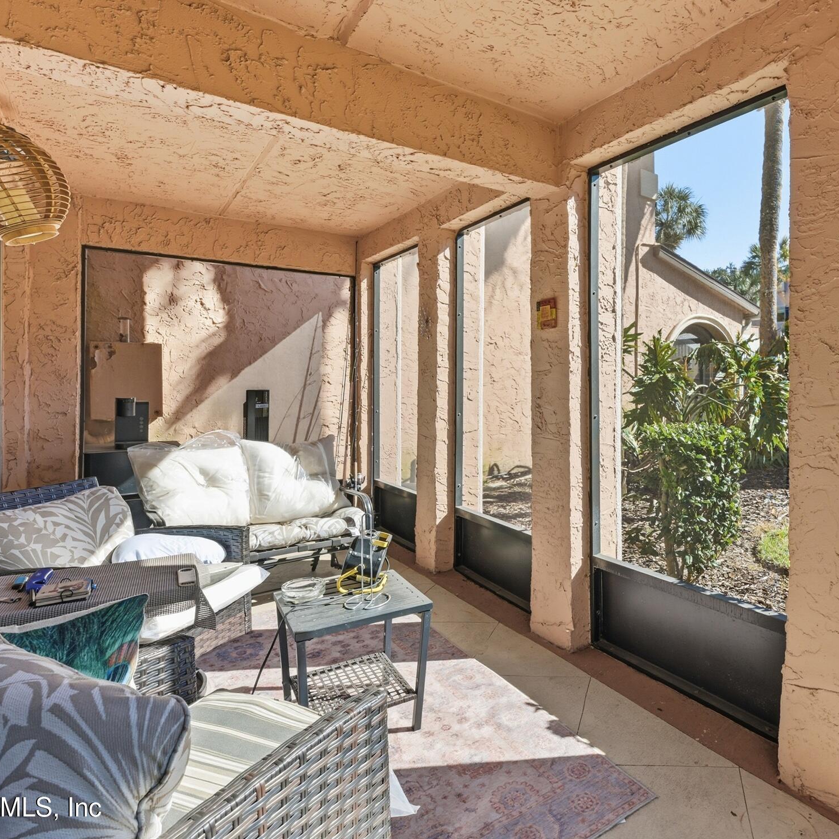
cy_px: 379
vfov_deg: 74.6
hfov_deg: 72.4
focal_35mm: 20
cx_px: 566
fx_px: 548
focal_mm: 14
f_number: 8
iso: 640
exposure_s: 1/8000
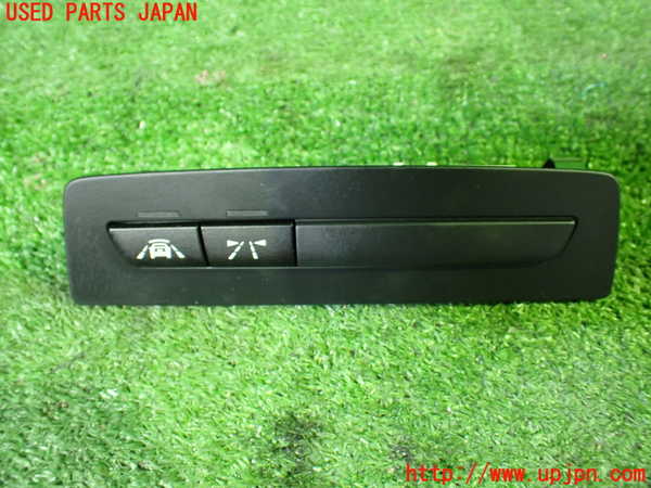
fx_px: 564
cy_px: 244
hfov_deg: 60.0
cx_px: 326
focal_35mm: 30
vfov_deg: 46.8
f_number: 2.3
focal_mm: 5.4
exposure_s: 1/30
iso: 1000
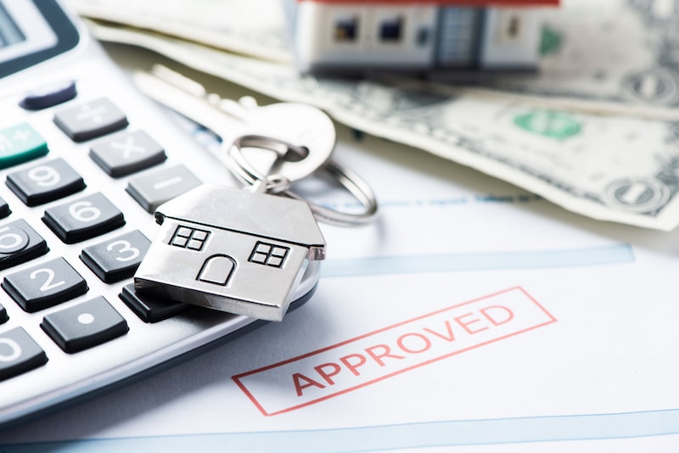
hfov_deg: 19.4
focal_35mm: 105
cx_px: 340
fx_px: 1981
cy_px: 226
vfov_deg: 13.1
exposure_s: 1/250
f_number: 10
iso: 64
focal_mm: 105
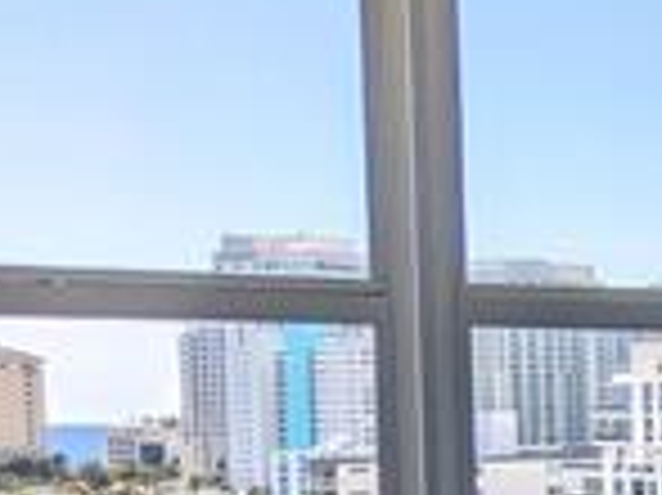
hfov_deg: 15.6
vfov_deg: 16.6
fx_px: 1662
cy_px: 500
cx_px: 1470
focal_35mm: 87
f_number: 2.2
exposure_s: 1/534
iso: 51
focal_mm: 2.35
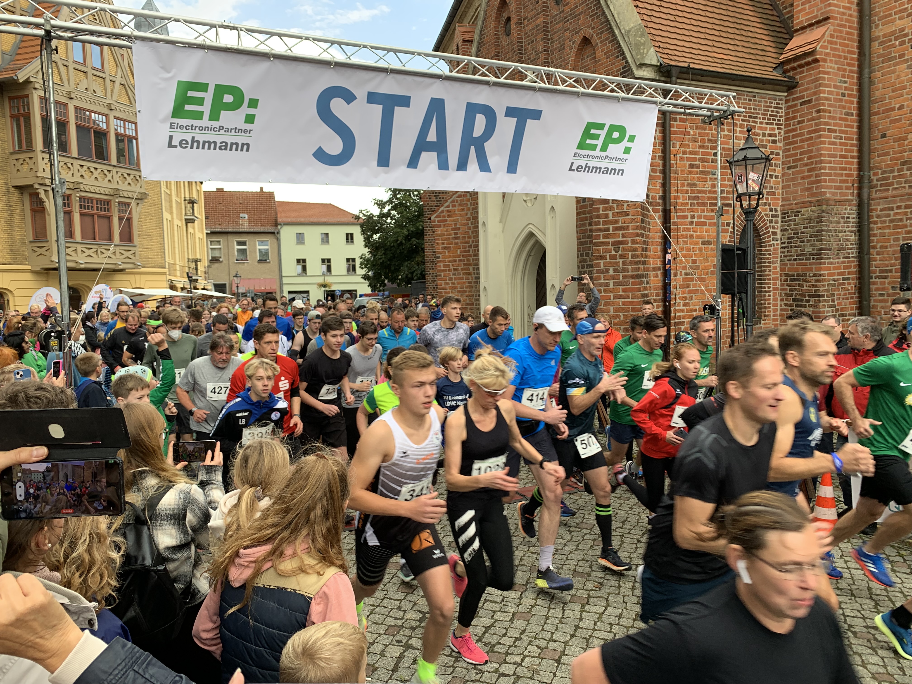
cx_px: 456
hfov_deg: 67.3
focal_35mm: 26
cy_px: 342
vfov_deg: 53.1
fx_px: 685
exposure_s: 1/216
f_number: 1.8
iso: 25
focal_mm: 4.25
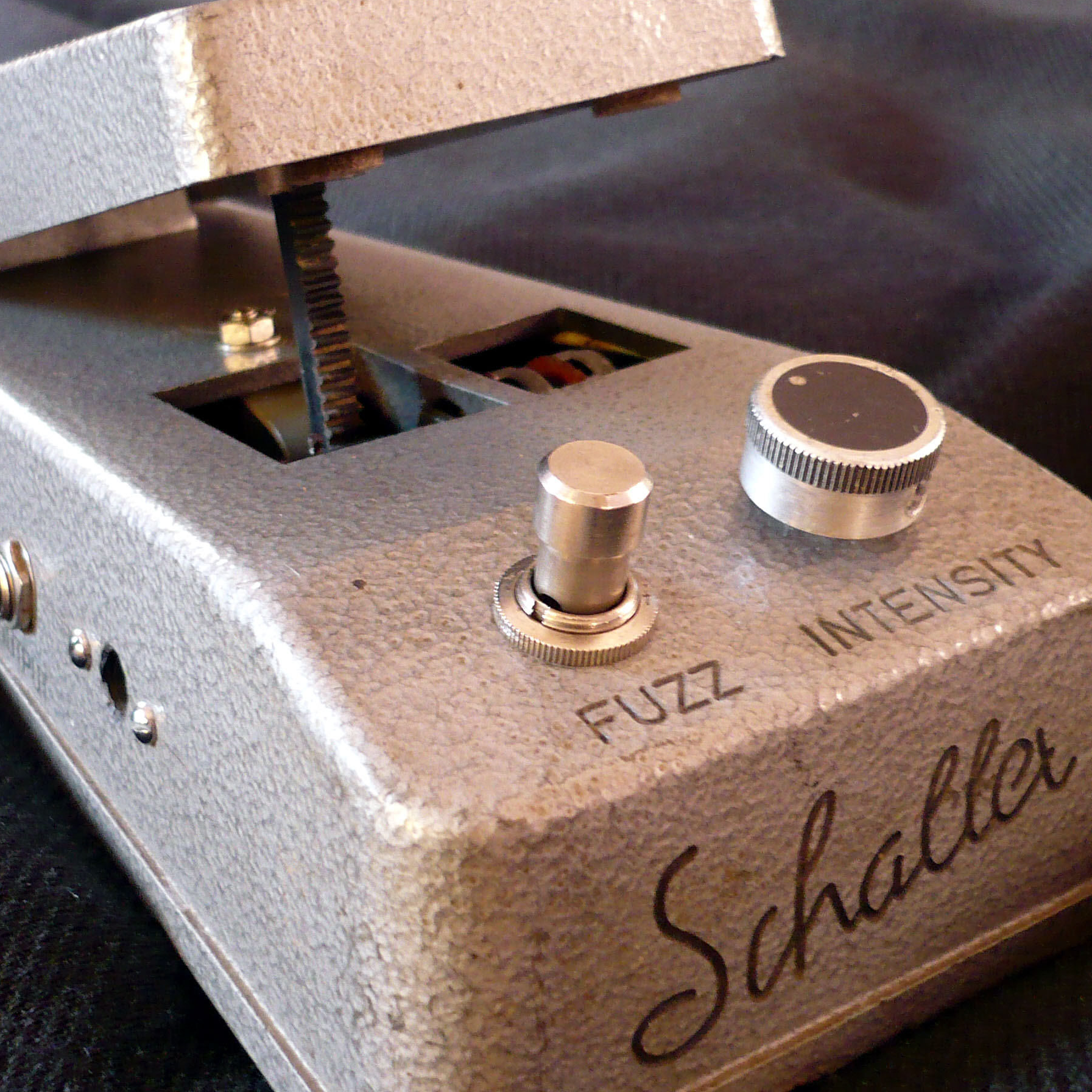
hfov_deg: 32.1
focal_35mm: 53
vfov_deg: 32.2
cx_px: 457
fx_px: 1892
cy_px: 537
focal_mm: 5.8
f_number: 2.8
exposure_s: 1/8
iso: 200
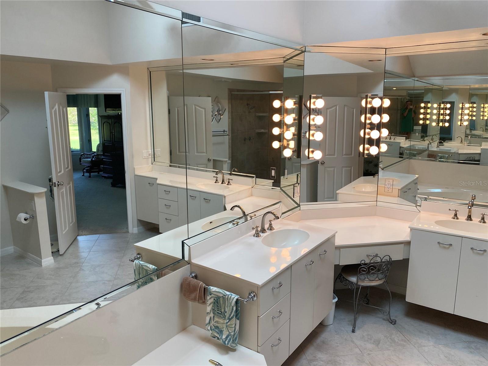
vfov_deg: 53.1
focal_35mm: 26
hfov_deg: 67.3
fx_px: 367
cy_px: 183
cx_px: 244
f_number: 1.8
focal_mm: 4.25
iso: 100
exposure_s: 1/120
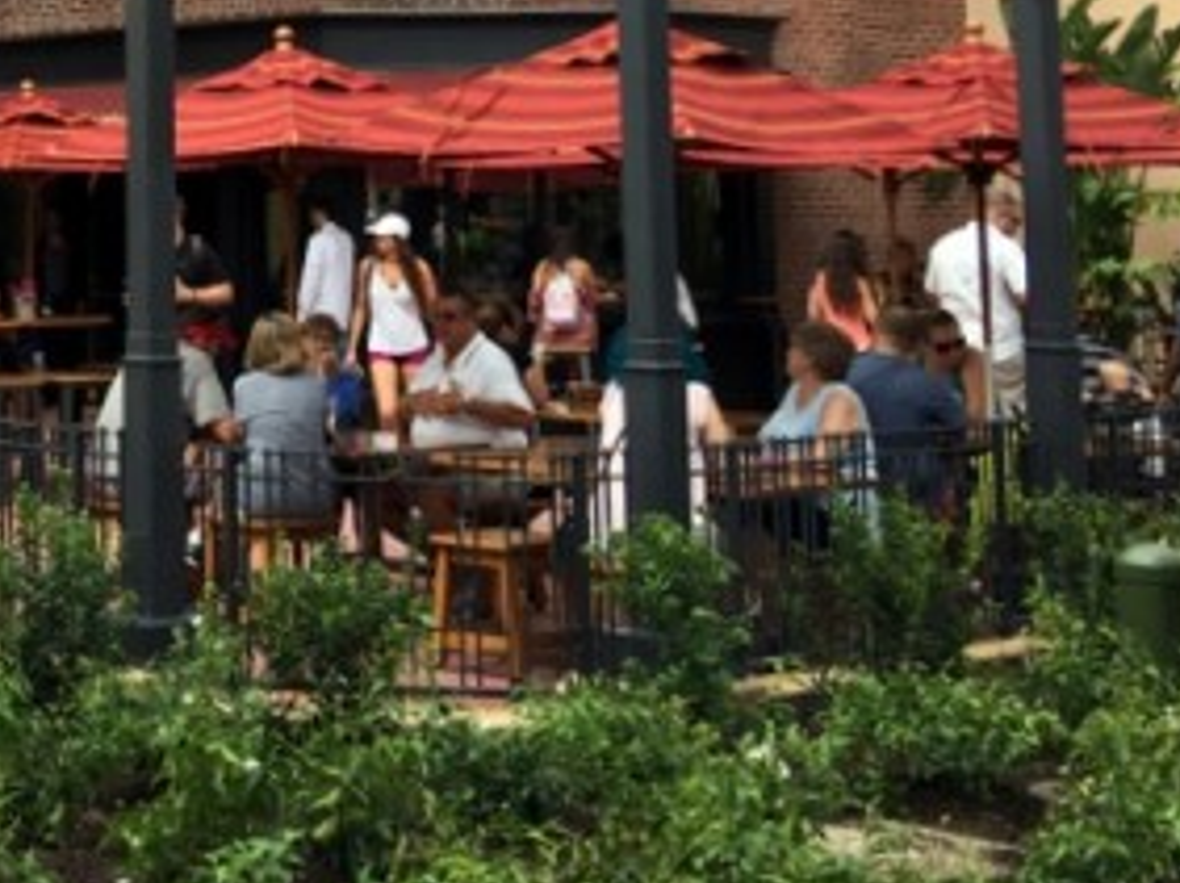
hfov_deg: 25.3
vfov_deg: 19.8
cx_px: -88
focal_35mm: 72
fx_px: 2452
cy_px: 15
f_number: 2.2
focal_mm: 4.15
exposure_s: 1/712
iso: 25
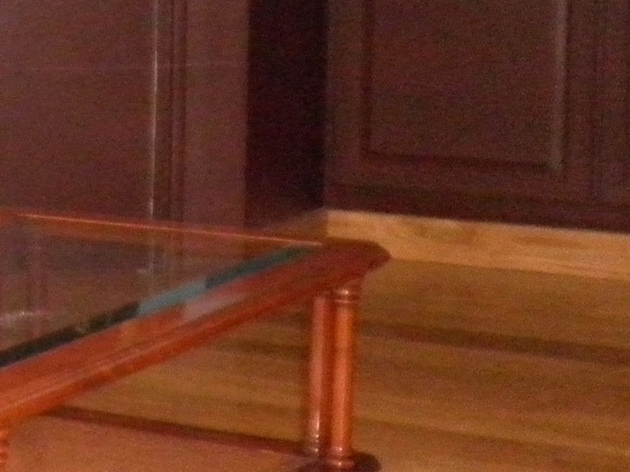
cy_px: 98
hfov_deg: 14.8
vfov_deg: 12.9
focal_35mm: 114
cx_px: -551
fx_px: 2074
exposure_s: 1/30
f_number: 2.6
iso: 400
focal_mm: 4.7
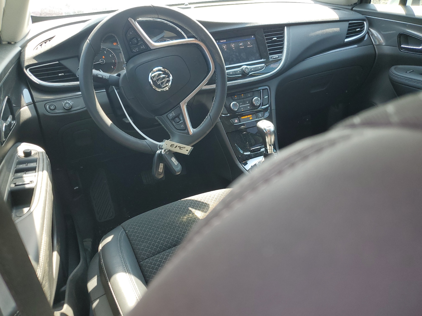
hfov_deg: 67.3
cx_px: 211
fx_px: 317
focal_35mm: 26
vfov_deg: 53.1
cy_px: 158
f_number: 1.5
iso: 50
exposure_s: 1/120
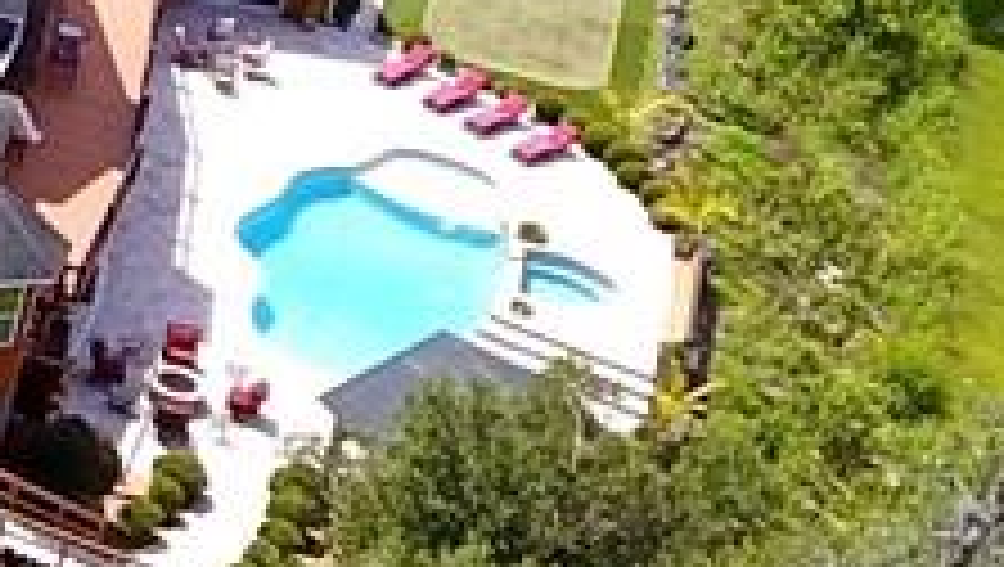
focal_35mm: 156
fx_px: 4158
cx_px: -1706
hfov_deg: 10.8
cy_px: -234
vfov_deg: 7.7
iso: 100
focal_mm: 3.61
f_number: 2.8
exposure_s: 1/675
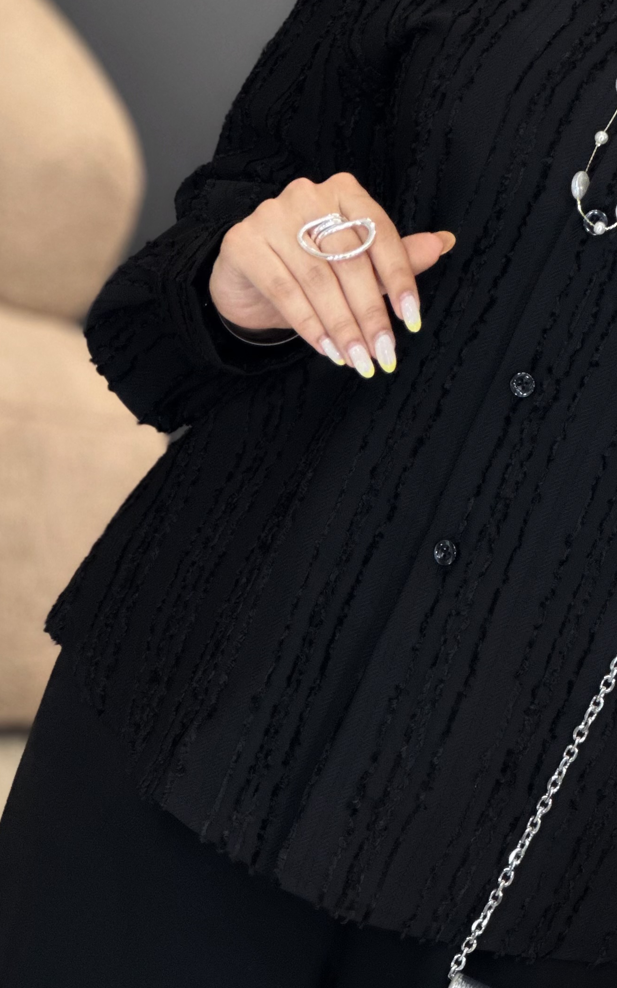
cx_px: 555
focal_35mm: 156
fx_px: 4199
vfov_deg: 13.4
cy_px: 407
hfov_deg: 8.4
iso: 250
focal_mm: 9
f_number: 2.8
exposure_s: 1/100
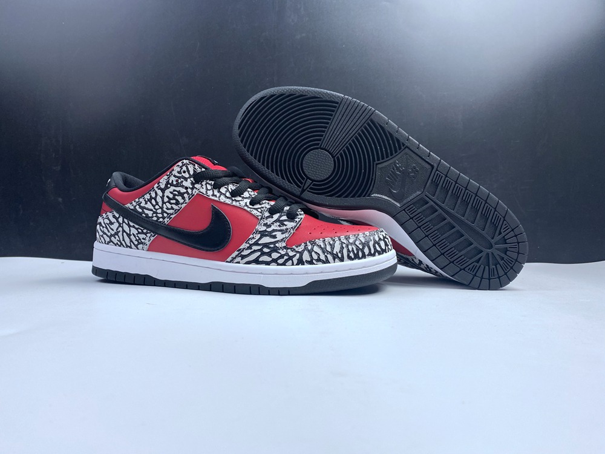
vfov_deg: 53.1
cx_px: 302
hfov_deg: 67.3
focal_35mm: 26
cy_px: 227
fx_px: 454
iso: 50
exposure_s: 1/100
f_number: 1.8
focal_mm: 4.25
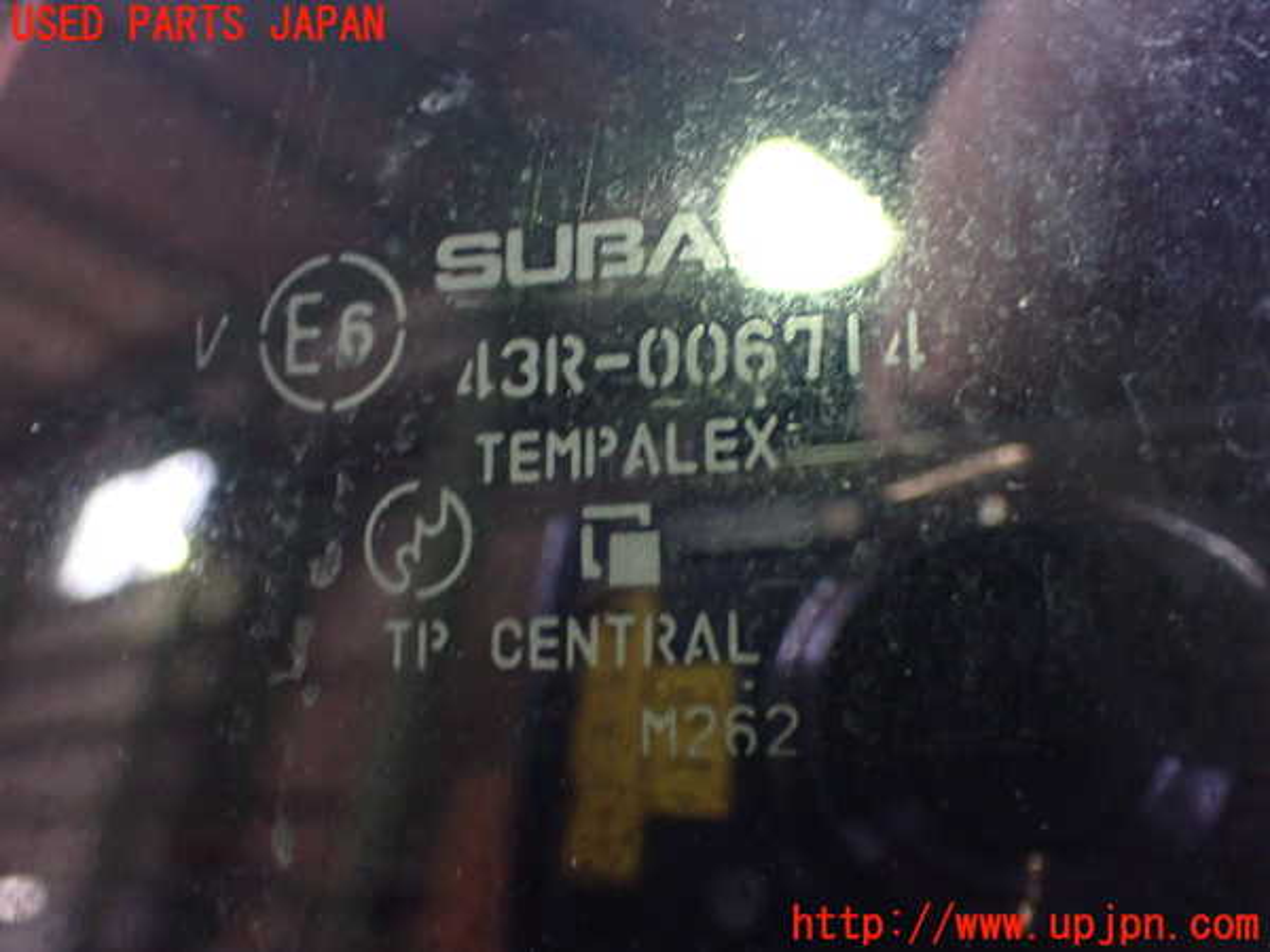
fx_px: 1504
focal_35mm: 41
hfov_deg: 45.8
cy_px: 476
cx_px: 635
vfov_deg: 35.1
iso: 1000
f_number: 2.8
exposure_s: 1/40
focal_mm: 7.31
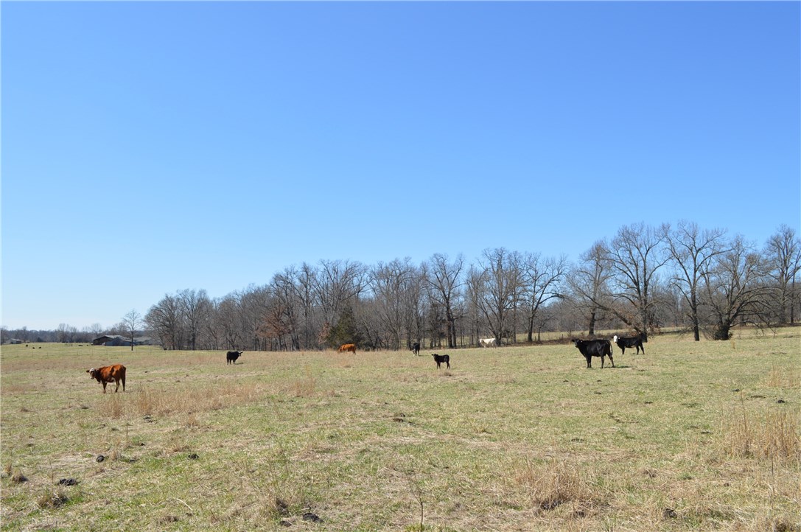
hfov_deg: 62.0
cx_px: 400
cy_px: 266
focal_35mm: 30
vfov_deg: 43.5
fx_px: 667
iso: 100
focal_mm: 20
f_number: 8
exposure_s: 1/250
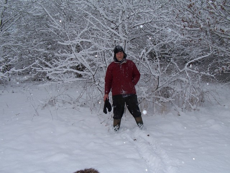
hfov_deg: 52.6
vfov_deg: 40.7
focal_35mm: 35
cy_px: 86
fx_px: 233
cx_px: 115
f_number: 4
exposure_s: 1/350
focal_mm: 6
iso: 80
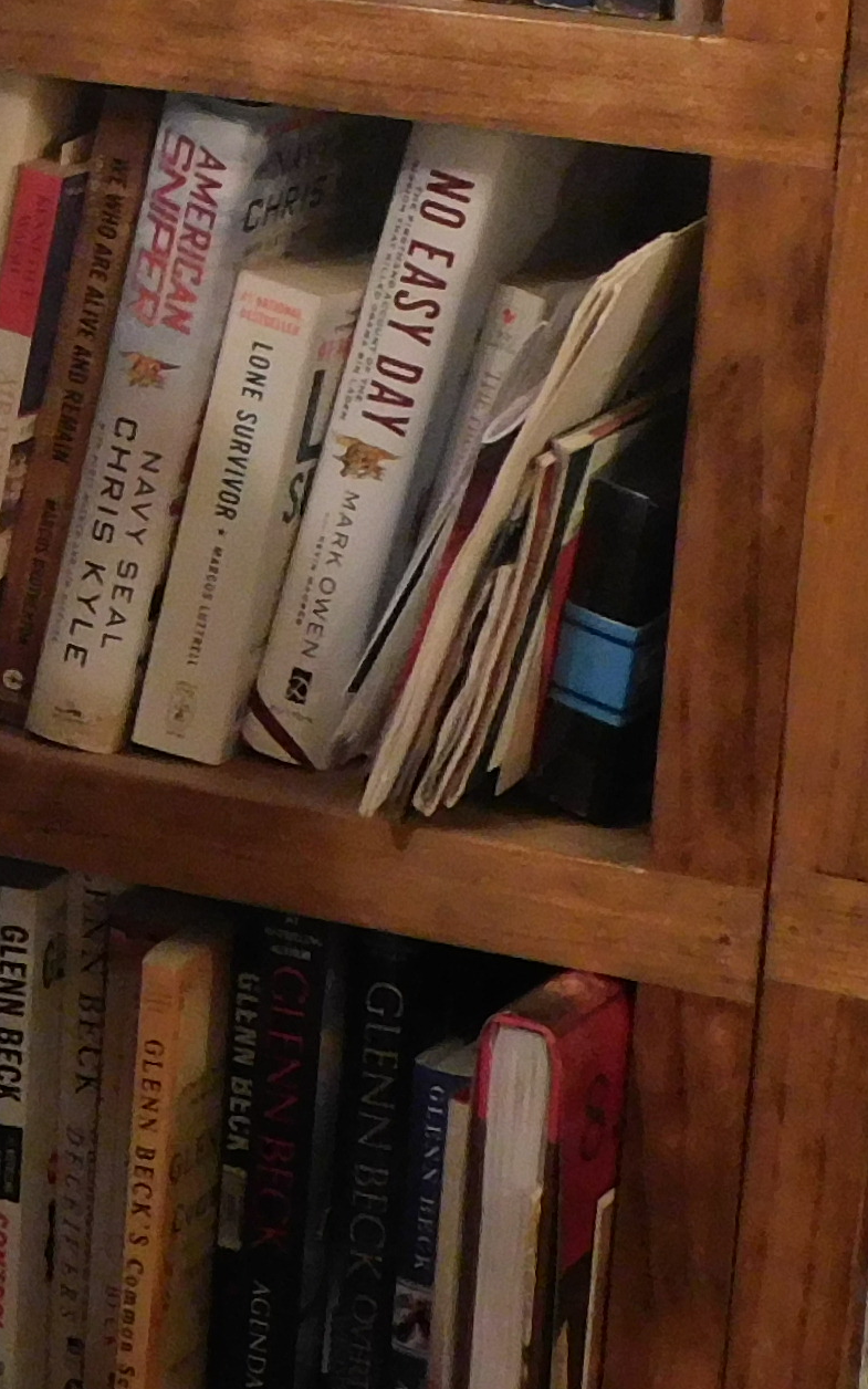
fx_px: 5299
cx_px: -1137
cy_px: 211
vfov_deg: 14.8
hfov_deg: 8.6
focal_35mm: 140
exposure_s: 1/13
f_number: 3.5
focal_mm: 6.3
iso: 400
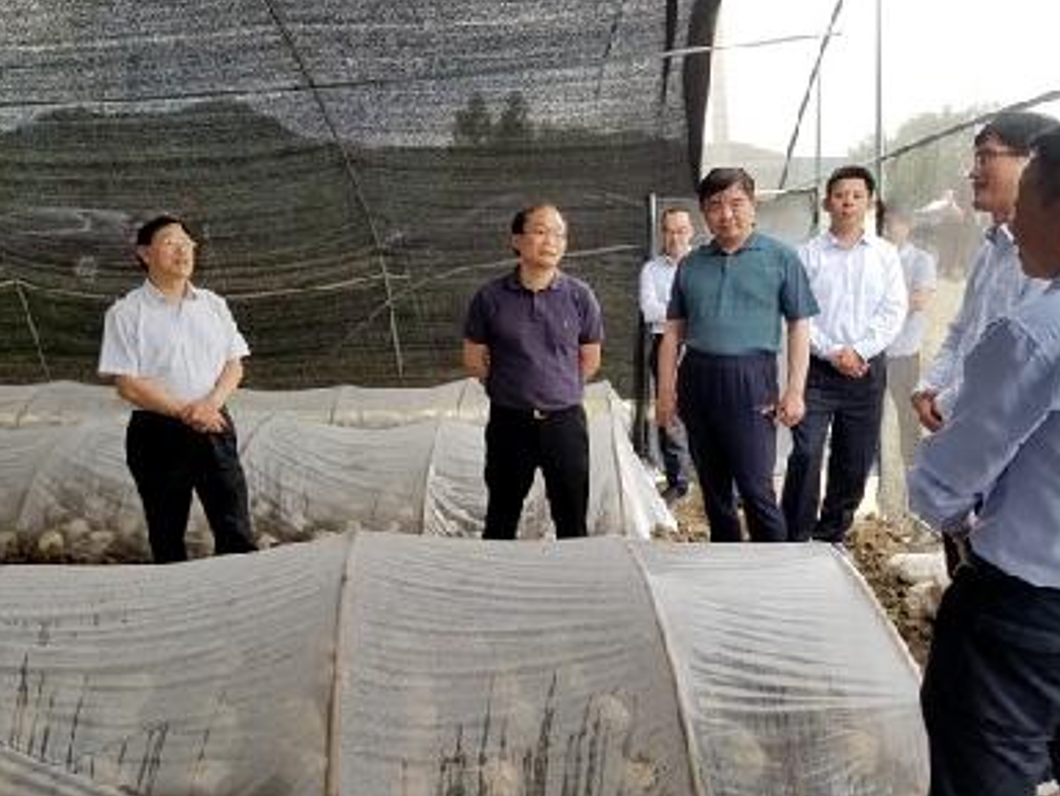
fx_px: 827
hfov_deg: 65.3
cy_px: 399
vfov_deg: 51.4
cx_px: 540
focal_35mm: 27
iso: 64
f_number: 1.7
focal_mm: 4.25
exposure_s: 1/50
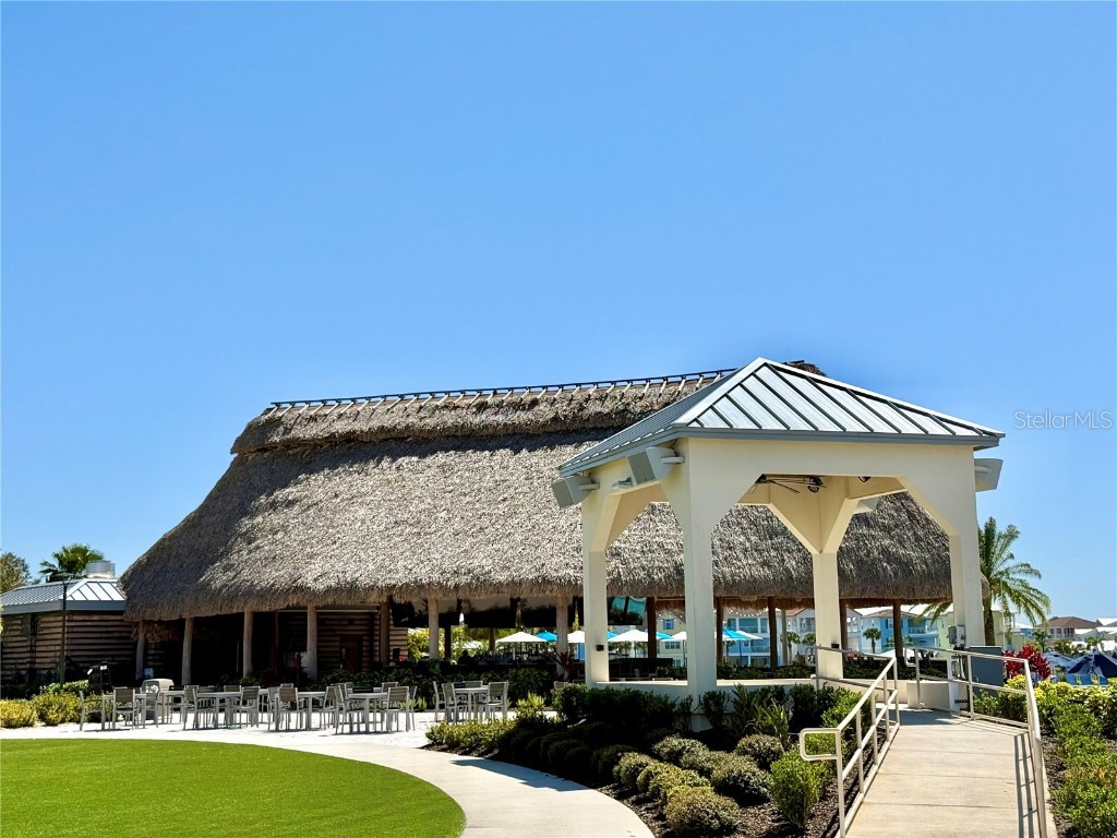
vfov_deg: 30.3
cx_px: 558
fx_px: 1549
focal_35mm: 48
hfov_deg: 39.7
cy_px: 419
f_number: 1.78
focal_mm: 6.76
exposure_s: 1/6536
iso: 64
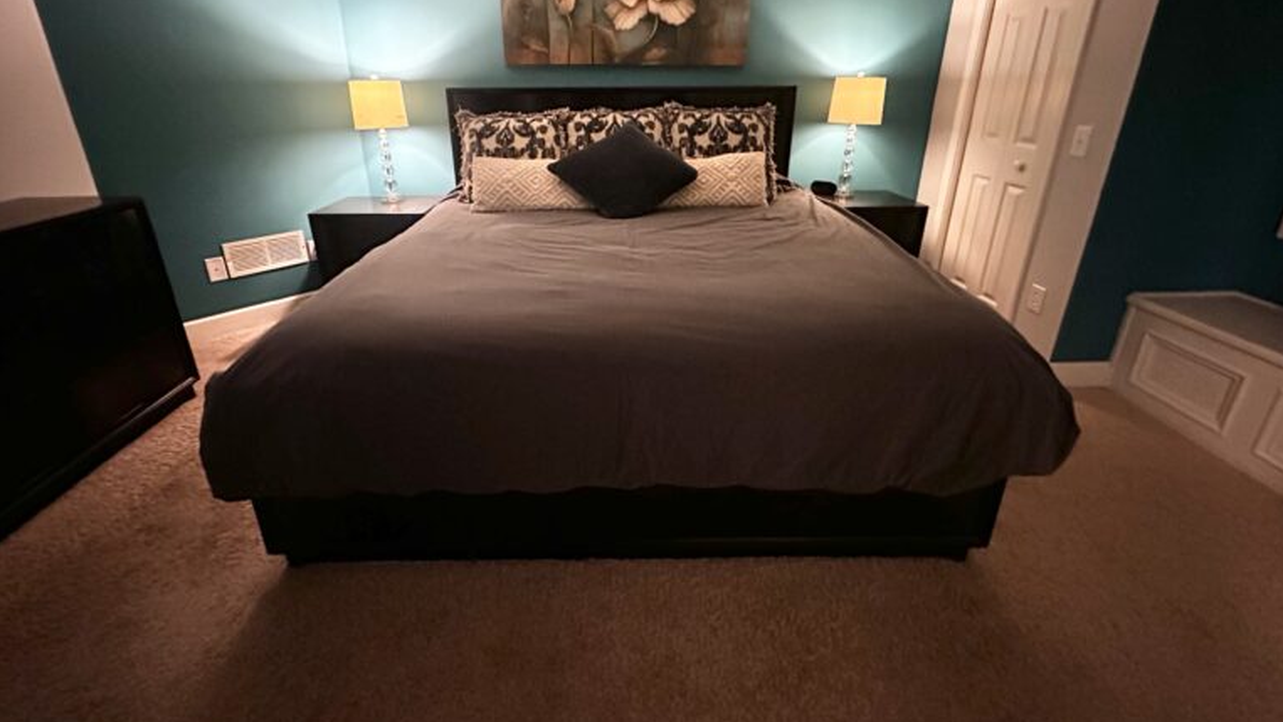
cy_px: 279
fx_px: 544
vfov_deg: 66.2
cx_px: 615
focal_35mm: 16
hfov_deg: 99.3
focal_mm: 2.22
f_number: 2.2
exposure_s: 1/30
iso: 1600
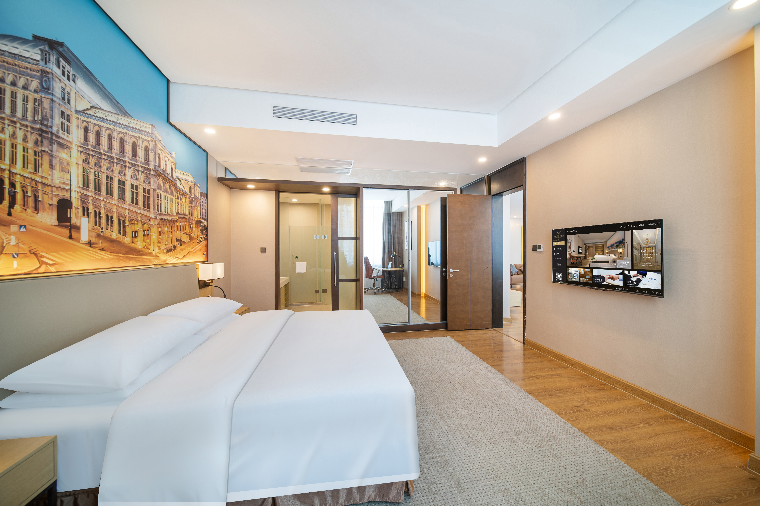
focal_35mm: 13
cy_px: 253
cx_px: 380
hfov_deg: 108.4
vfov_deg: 85.4
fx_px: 274
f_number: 2.8
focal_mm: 13
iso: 200
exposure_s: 1/25
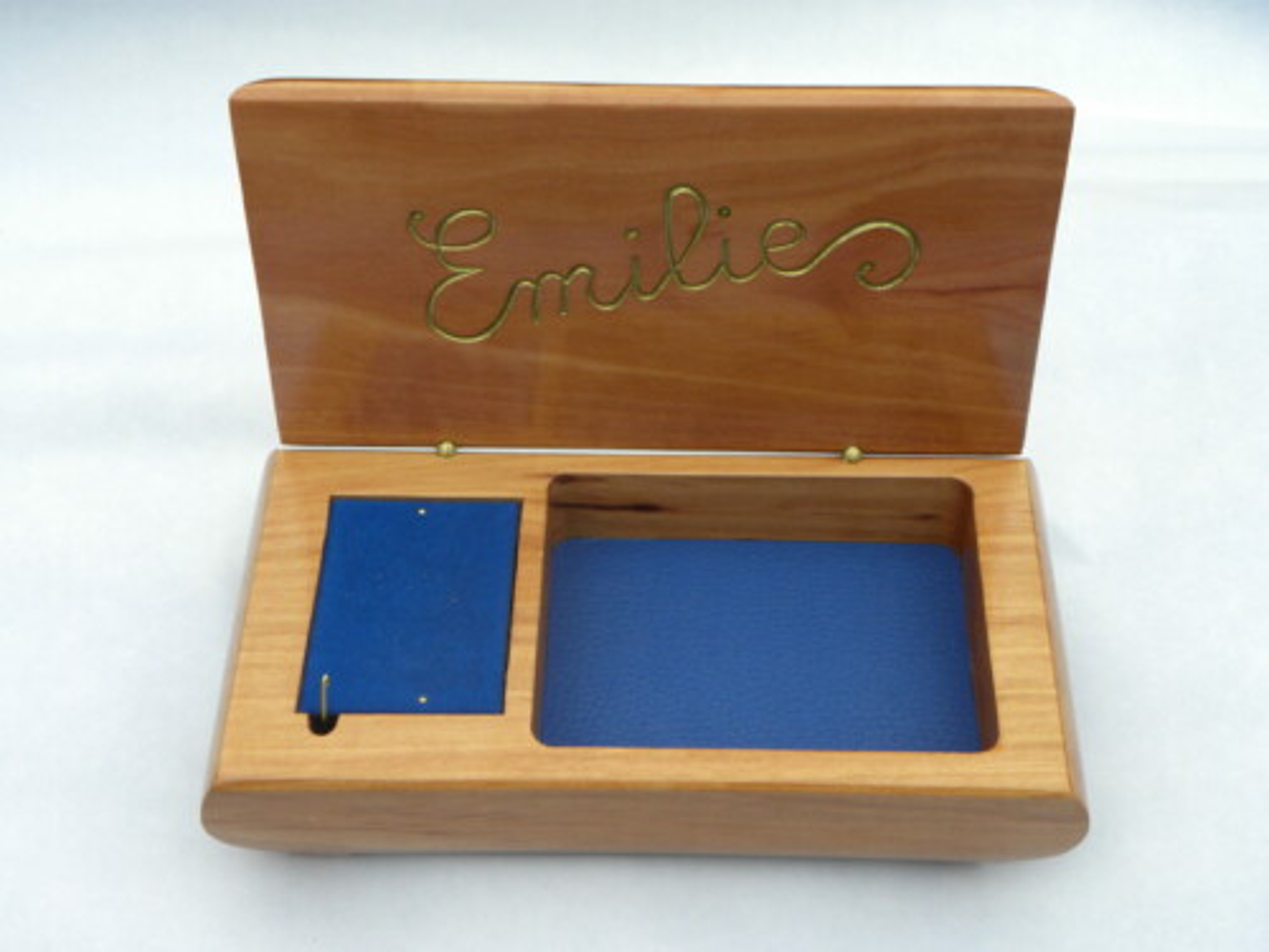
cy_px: 476
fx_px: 2126
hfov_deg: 33.2
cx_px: 634
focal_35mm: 58
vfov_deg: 25.2
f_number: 3.5
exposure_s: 1/64.4
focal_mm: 10.3
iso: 86
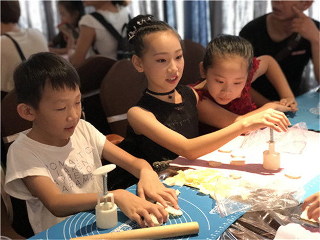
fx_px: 527
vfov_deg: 25.6
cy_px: 120
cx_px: 160
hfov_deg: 33.8
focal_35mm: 57
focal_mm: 6.6
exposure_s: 1/50
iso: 320
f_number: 2.8
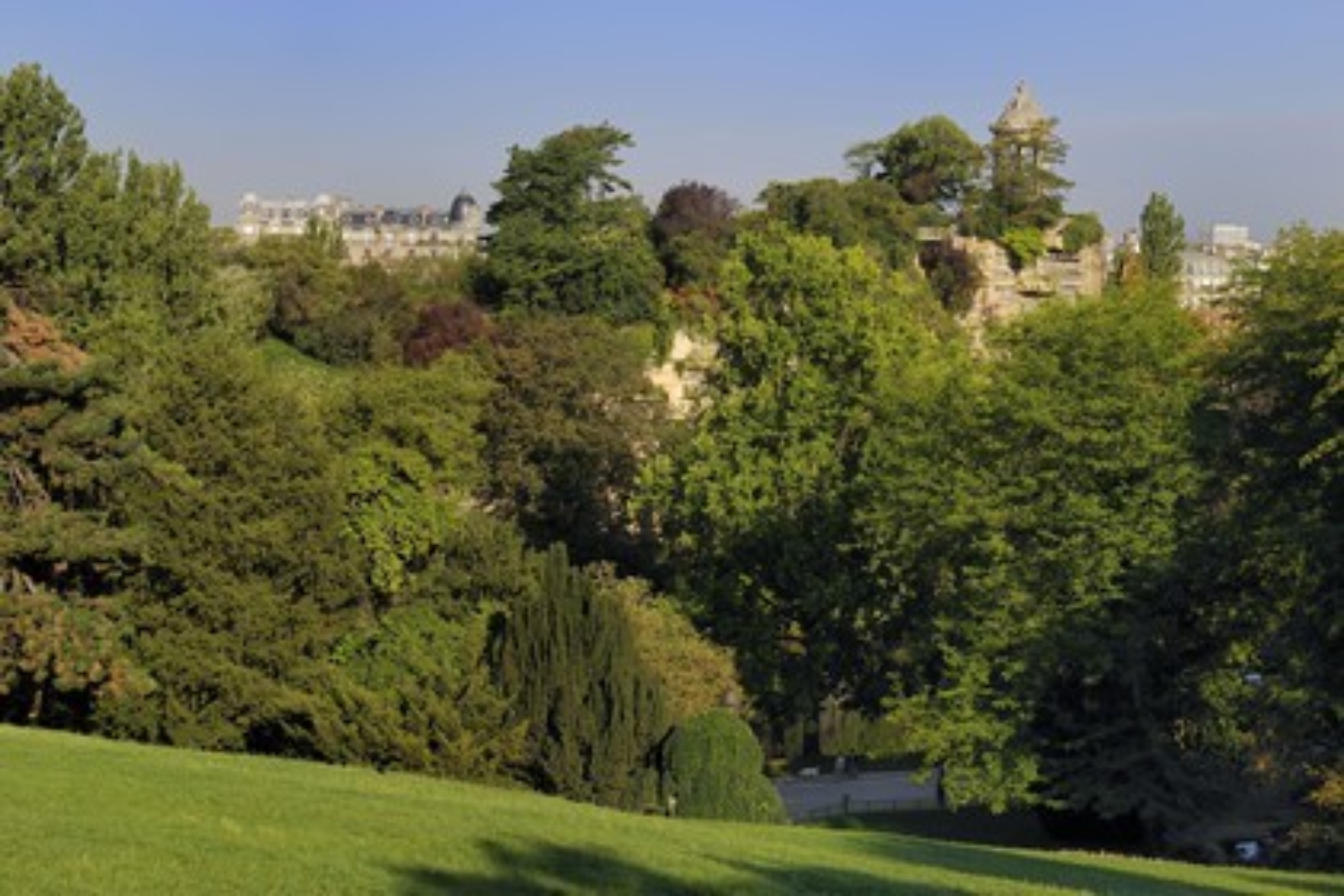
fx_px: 2053
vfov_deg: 24.6
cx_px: 672
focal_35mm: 55
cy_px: 448
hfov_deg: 36.2
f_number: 10
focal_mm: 55
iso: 200
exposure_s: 1/160
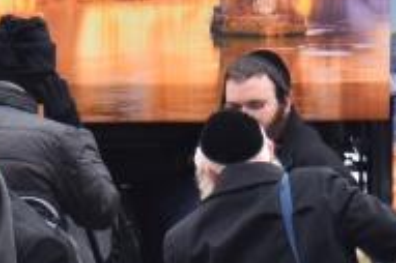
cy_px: 341
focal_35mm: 456
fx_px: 5012
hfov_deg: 4.5
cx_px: -23
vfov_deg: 3.0
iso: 200
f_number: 4
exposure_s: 1/250
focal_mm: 85
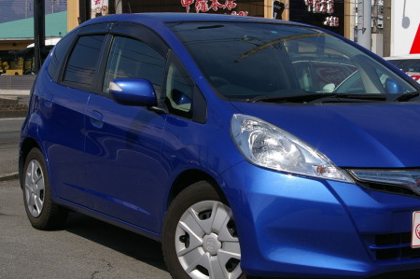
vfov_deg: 18.2
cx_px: 256
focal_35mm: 75
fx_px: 871
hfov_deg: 27.1
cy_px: 129
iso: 200
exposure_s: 1/500
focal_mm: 35
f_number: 9.5
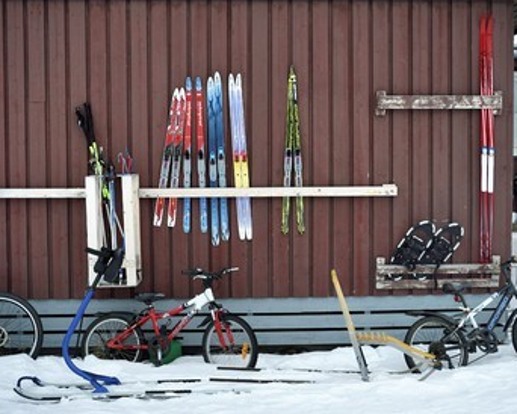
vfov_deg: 28.6
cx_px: 298
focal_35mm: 53
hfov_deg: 35.3
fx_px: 811
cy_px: 204
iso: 400
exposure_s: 1/125
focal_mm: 46
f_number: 3.5
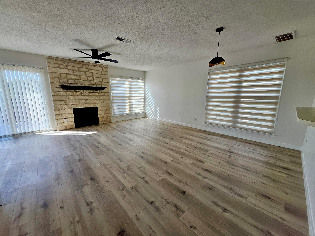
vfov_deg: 89.9
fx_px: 118
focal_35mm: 13
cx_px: 158
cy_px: 118
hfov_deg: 106.2
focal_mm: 1.74
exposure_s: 1/207
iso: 100
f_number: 2.2
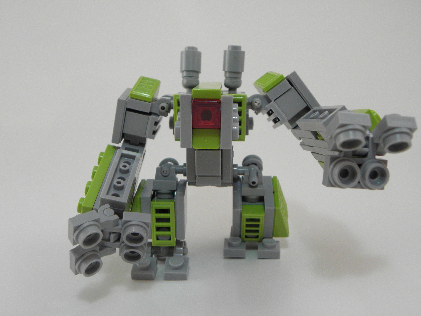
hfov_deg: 49.0
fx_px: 462
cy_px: 158
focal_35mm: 38
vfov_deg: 37.7
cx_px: 210
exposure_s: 1/20
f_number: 3.2
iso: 125
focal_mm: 6.85
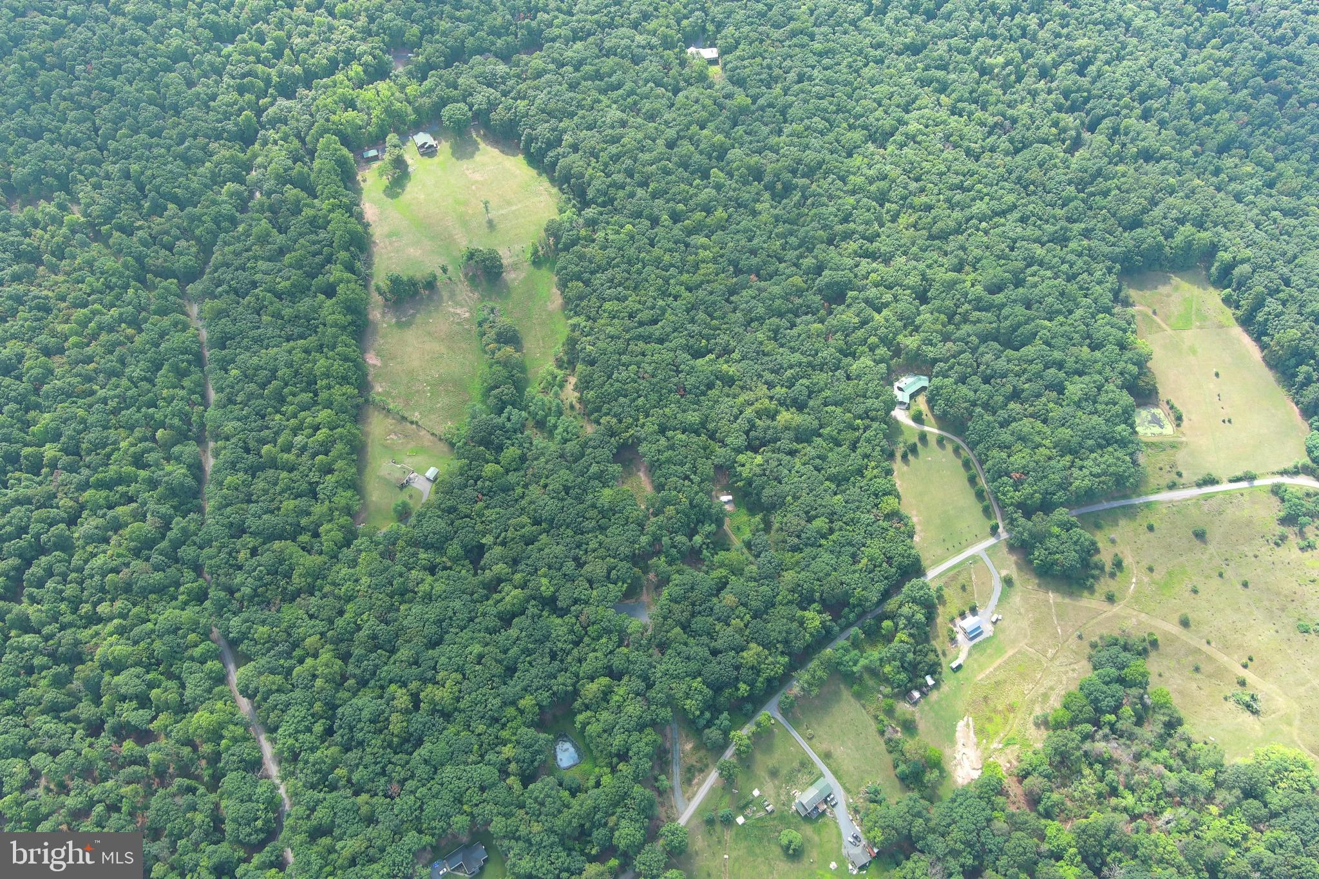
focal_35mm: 29
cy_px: 440
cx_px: 660
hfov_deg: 63.7
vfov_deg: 45.0
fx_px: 1062
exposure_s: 1/186
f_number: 2.8
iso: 100
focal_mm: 10.57
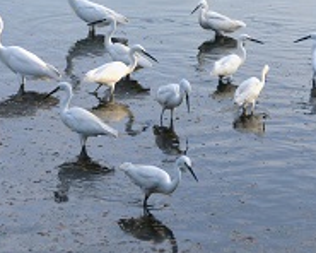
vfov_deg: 6.5
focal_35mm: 236
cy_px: 45
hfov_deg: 8.2
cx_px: 248
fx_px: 2207
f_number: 4.8
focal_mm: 62
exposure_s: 1/1250
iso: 400
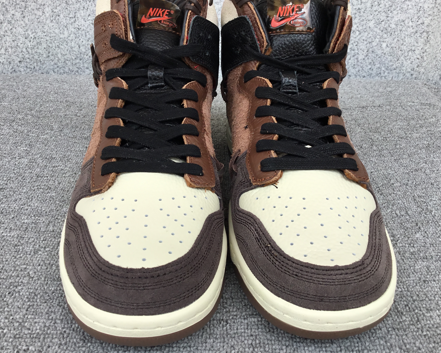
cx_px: 225
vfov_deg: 44.5
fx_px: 431
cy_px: 176
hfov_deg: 54.2
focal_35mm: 33
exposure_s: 1/586
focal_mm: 3.3
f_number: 2.4
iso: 25
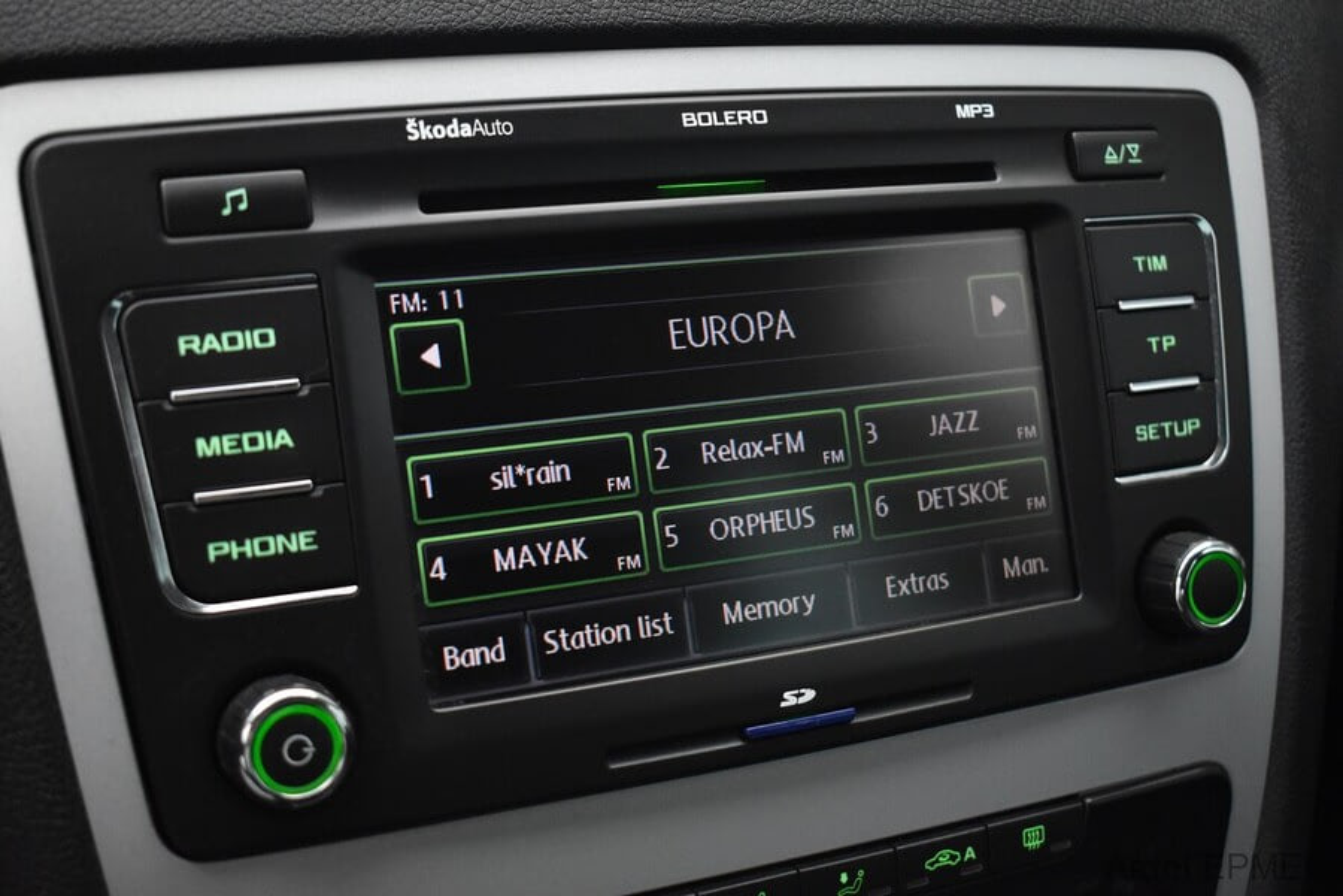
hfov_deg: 38.9
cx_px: 672
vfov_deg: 26.5
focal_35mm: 51
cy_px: 448
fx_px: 1902
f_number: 4.5
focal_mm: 34
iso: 3200
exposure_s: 1/50
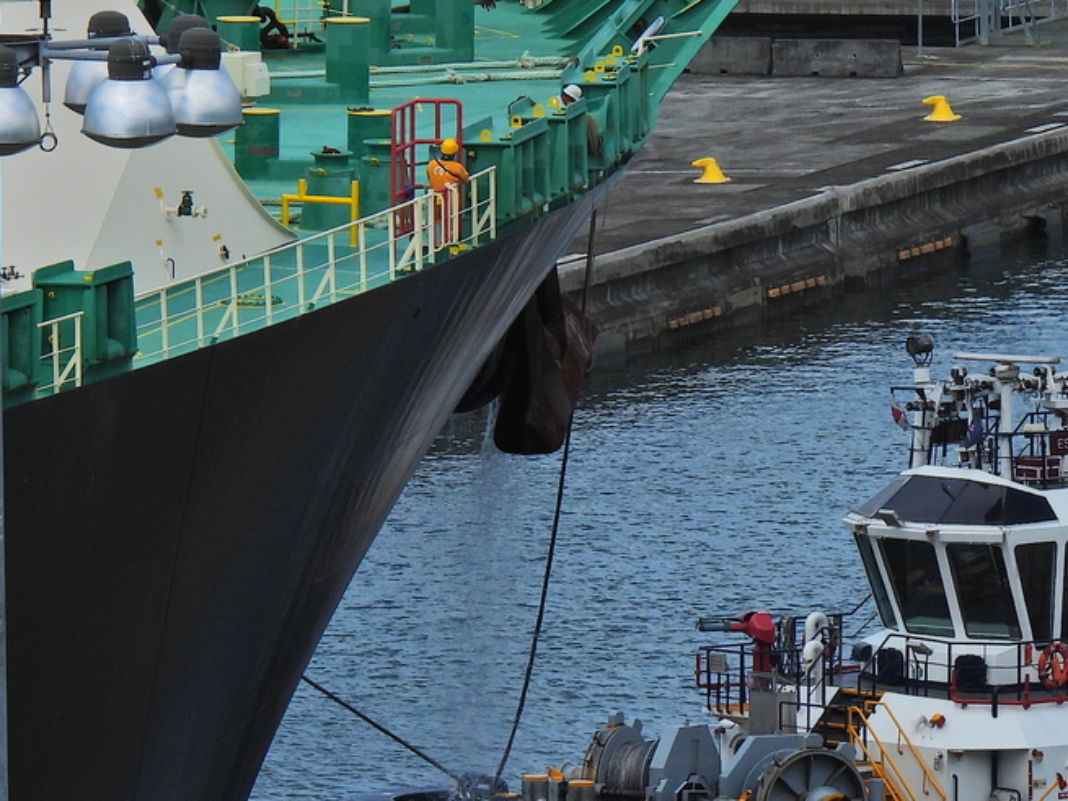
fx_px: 21099
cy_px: 622
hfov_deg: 2.9
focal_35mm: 684
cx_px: 1003
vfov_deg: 2.2
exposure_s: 1/1000
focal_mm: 62.5
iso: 100
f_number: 5
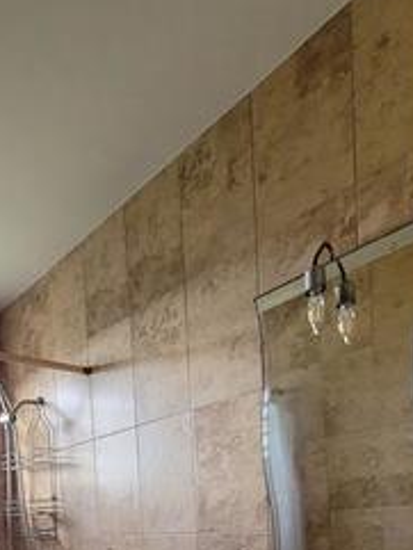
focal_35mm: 27
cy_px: 550
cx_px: 60
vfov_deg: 52.0
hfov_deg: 47.4
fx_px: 429
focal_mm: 2.2
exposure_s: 1/30
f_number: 2.2
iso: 320
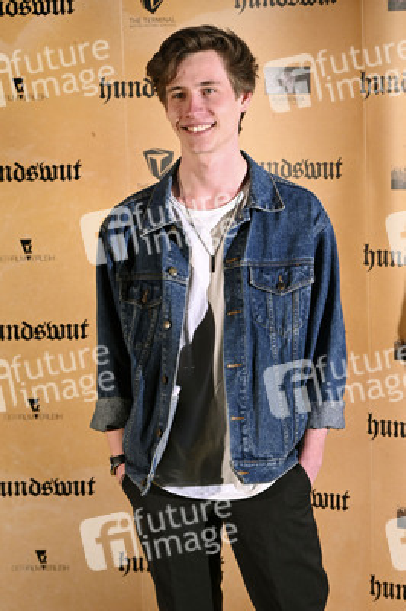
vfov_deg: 25.7
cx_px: 203
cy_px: 306
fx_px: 1339
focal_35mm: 79
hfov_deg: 17.2
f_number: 6
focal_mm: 79
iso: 2000
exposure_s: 1/200
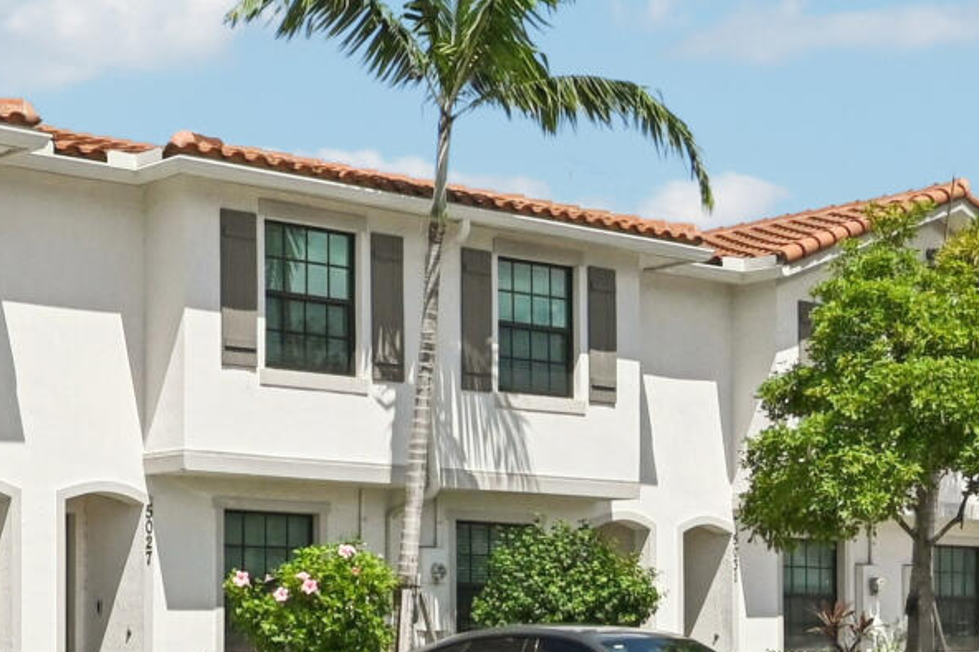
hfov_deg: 26.4
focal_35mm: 71
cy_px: 566
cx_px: -78
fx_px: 1930
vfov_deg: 18.9
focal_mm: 14
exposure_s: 1/5000
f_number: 8
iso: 800
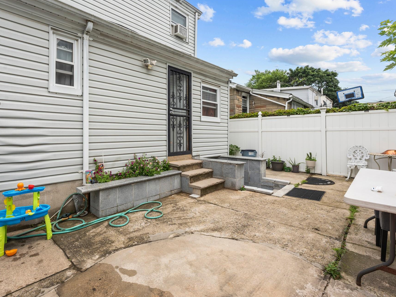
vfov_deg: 78.1
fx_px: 183
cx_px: 163
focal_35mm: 16
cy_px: 143
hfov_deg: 93.5
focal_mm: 14
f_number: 10
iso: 200
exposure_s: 1/320
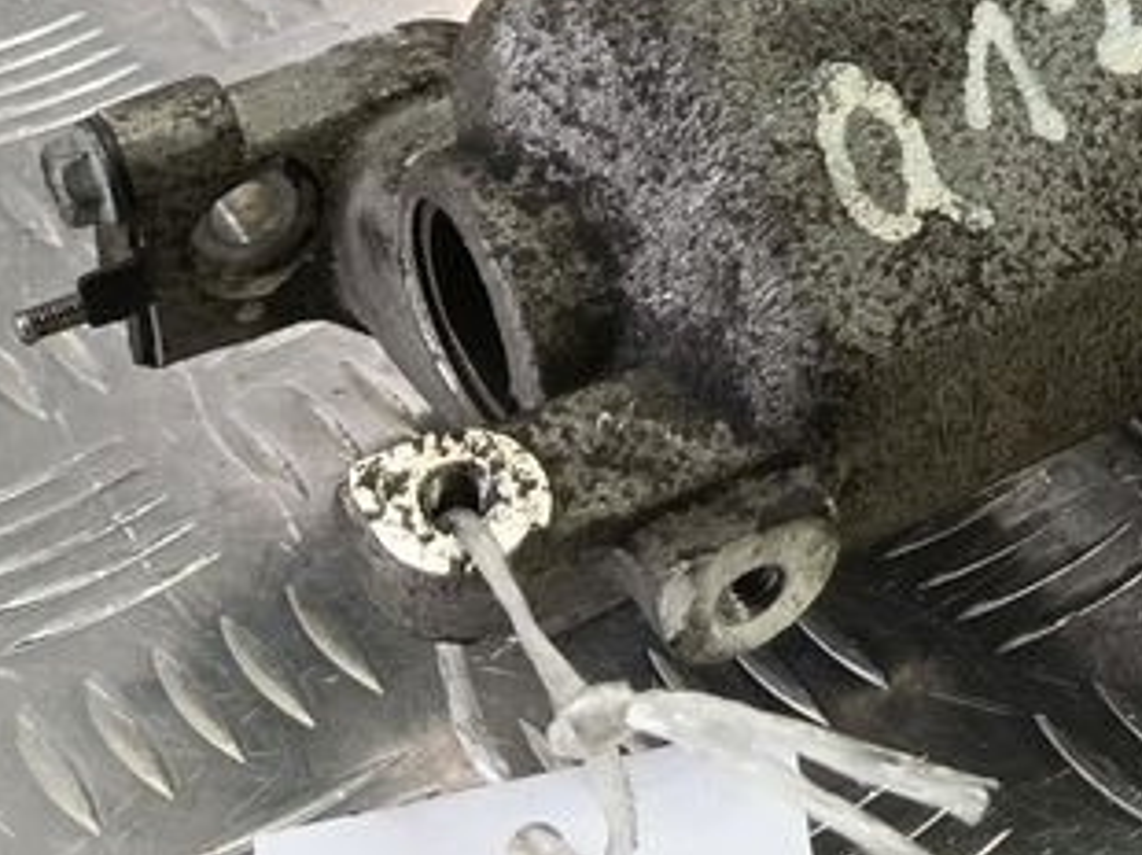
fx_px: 2505
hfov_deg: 22.3
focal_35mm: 76
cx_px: 1577
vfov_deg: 18.6
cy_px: -107
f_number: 1.6
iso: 143
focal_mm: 4.11
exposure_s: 1/50
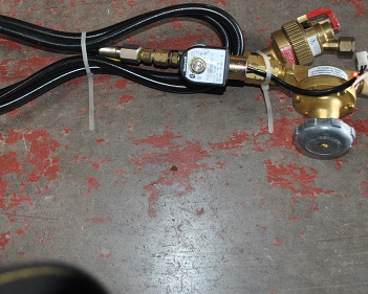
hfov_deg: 33.2
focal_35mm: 56
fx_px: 610
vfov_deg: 27.0
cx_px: 114
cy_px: 94
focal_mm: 24
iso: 200
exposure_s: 1/60
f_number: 4
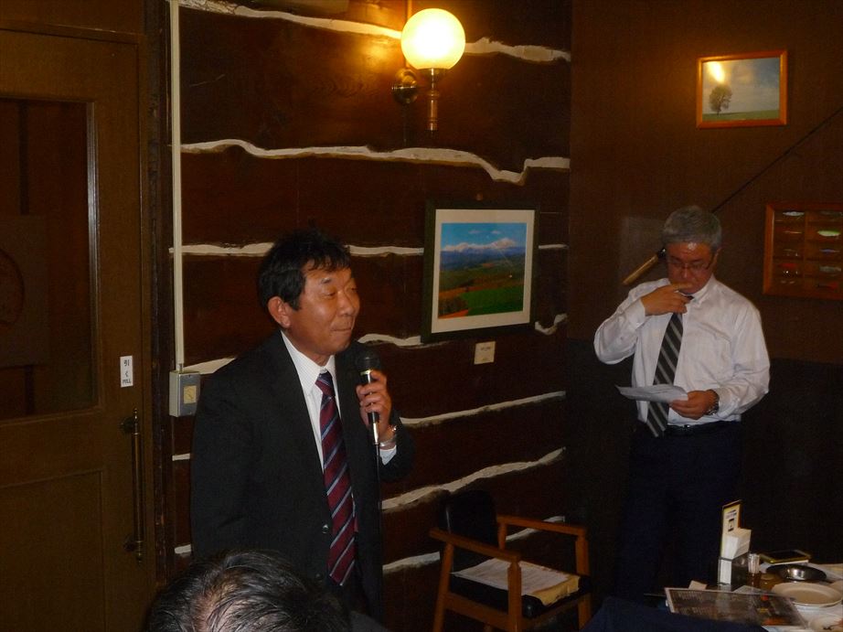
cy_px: 316
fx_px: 1193
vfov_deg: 29.7
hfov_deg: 38.9
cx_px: 422
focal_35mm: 49
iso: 400
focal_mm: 7.3
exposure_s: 1/40
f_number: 4.1
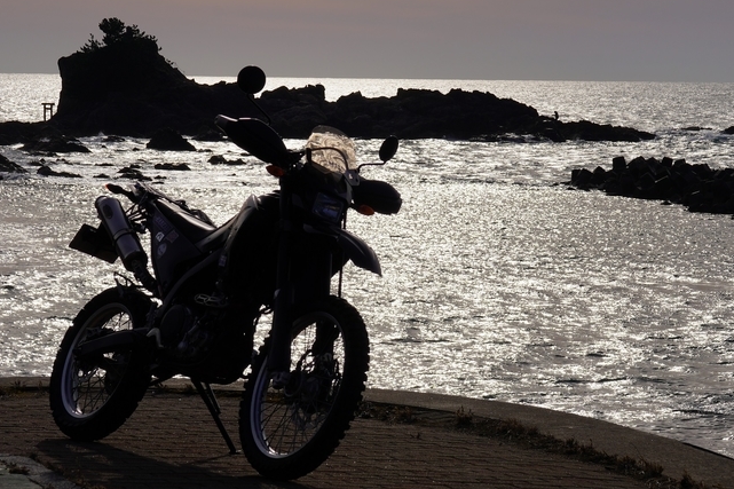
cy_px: 219
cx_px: 392
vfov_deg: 10.1
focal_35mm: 136
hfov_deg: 15.1
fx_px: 2772
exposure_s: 1/1000
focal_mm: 73
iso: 100
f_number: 10
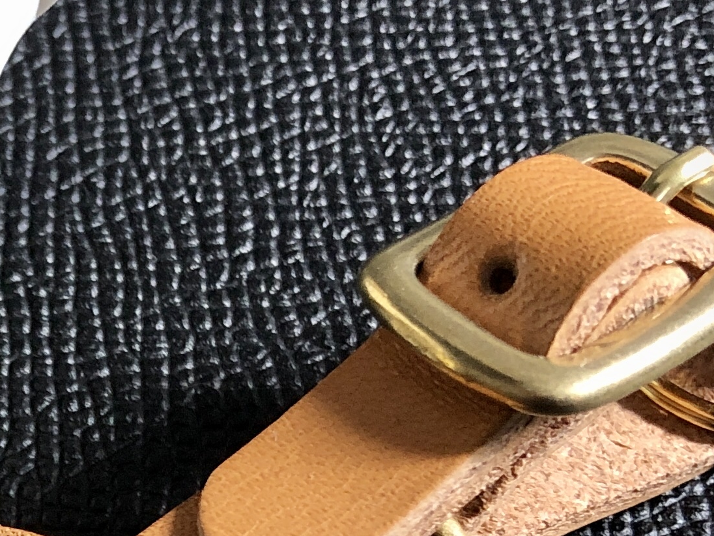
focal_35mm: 103
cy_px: 629
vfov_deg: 14.0
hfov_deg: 18.2
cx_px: -126
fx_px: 2125
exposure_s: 1/17
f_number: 1.8
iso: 40
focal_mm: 3.99
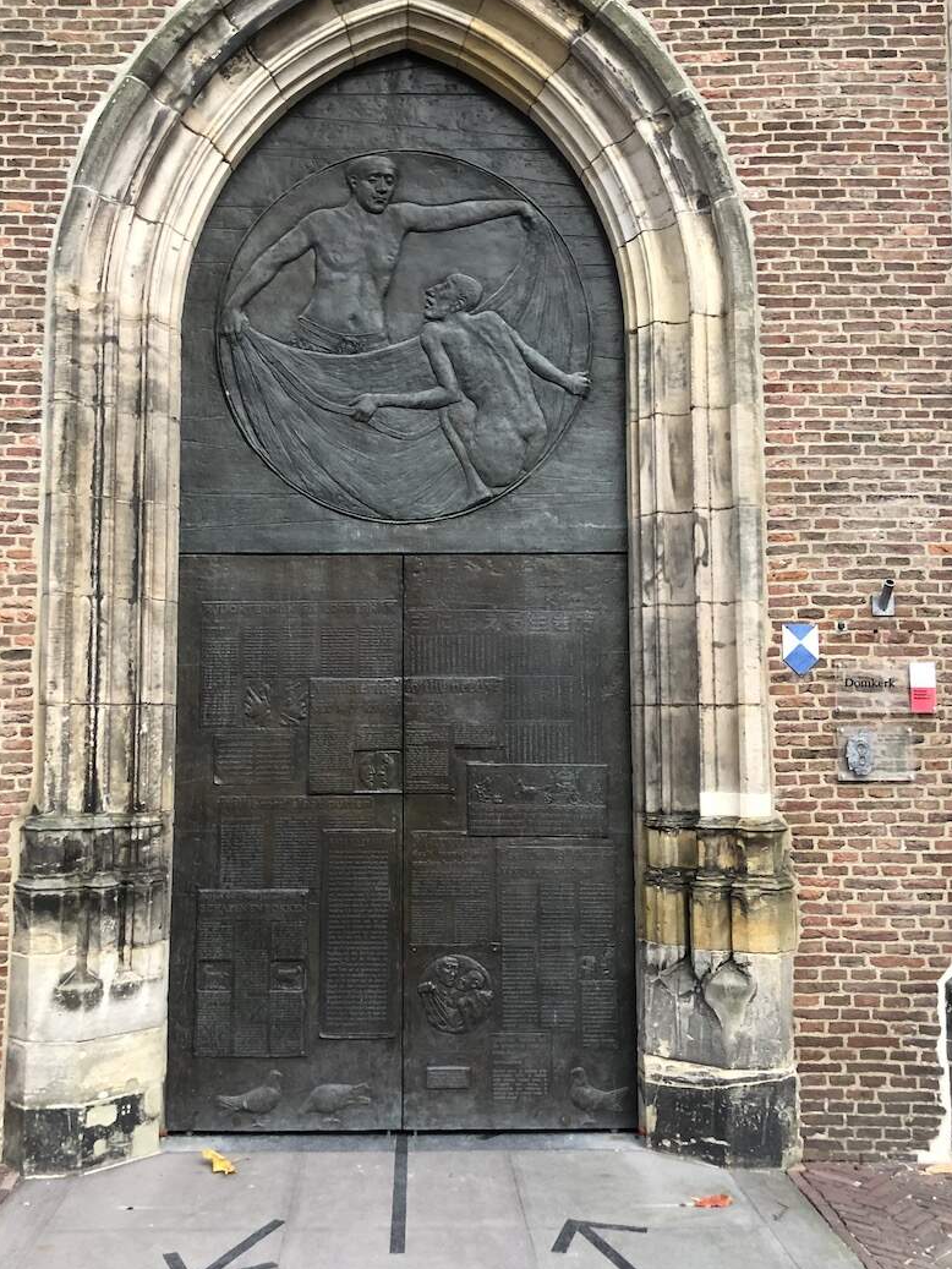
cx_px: 412
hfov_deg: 39.6
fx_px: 1320
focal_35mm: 36
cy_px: 600
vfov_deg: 51.3
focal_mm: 3.99
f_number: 1.8
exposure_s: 1/30
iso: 40
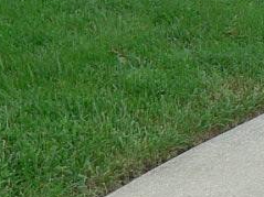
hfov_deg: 8.2
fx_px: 1837
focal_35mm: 241
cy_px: -62
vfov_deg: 6.1
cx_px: 220
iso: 80
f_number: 4
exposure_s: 1/125
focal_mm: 6
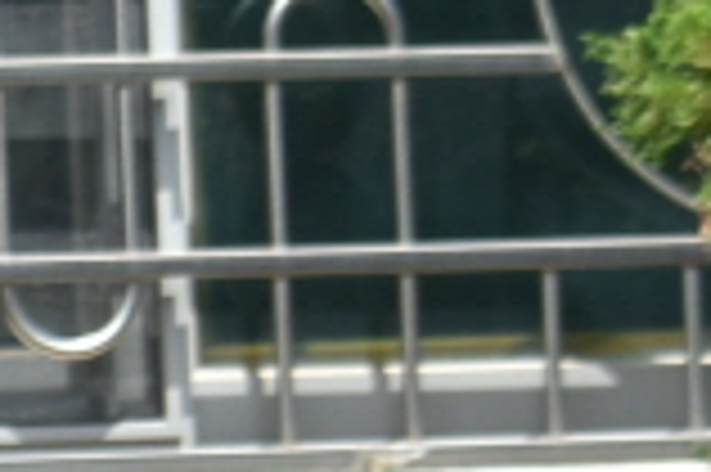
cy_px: 1407
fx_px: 14639
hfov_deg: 2.8
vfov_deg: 1.8
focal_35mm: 742
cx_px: -945
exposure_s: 1/250
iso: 220
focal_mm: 78
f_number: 8
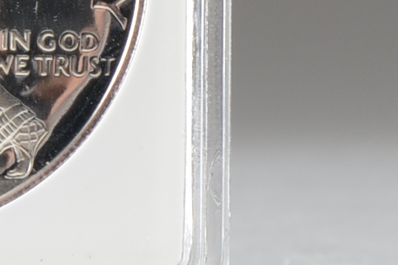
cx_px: -136
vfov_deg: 2.0
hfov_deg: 3.0
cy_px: -206
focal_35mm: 685
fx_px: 7566
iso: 320
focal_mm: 85
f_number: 14
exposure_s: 1/100
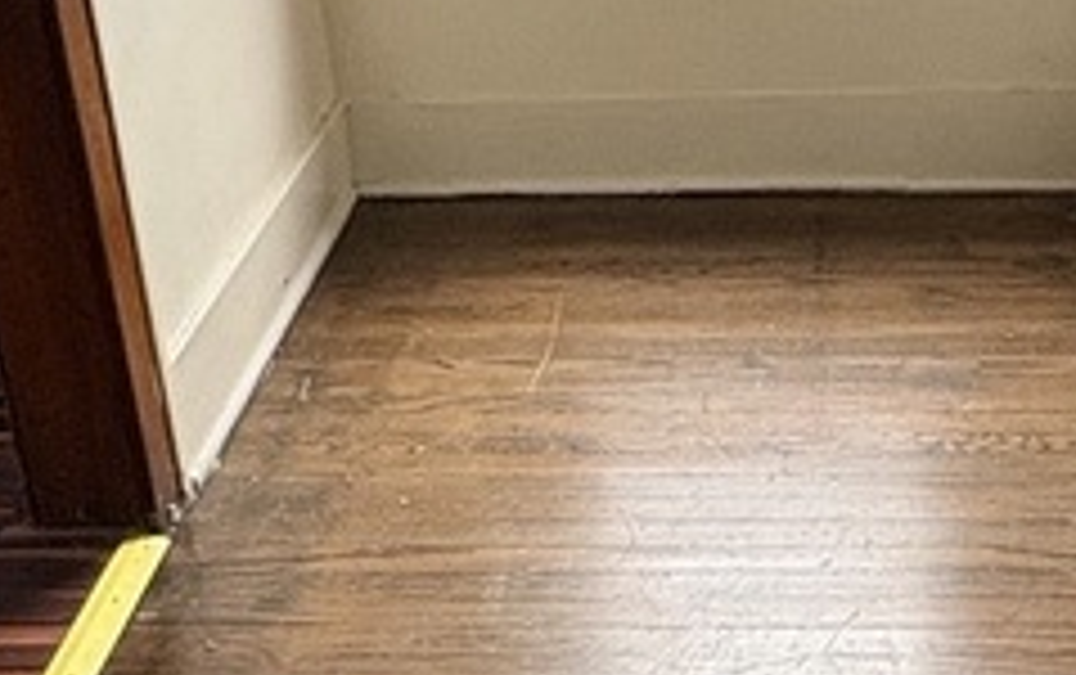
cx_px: 752
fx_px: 1967
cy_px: 297
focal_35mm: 67
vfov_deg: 19.5
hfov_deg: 30.3
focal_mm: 2.22
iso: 160
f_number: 2.2
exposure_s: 1/99
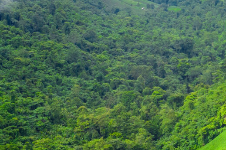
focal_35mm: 138
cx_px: 477
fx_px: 866
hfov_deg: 12.7
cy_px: 58
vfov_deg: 9.9
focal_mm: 10.26
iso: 100
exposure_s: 1/240
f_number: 5
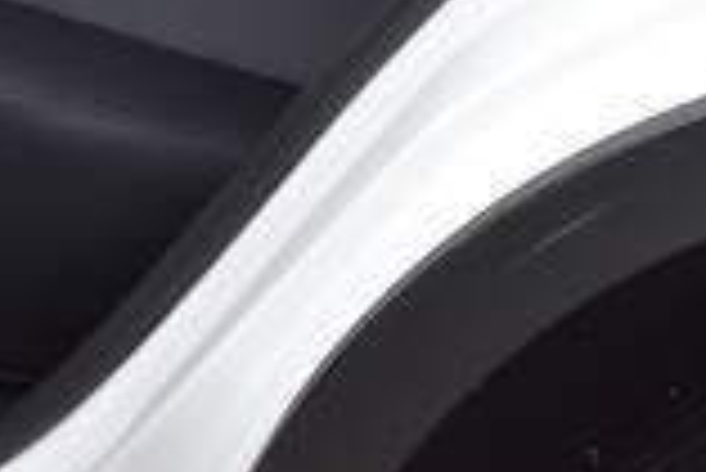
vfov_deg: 7.8
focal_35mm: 168
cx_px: 22
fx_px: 3298
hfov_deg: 12.1
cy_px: -508
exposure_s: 1/80
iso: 400
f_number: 4.5
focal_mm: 22
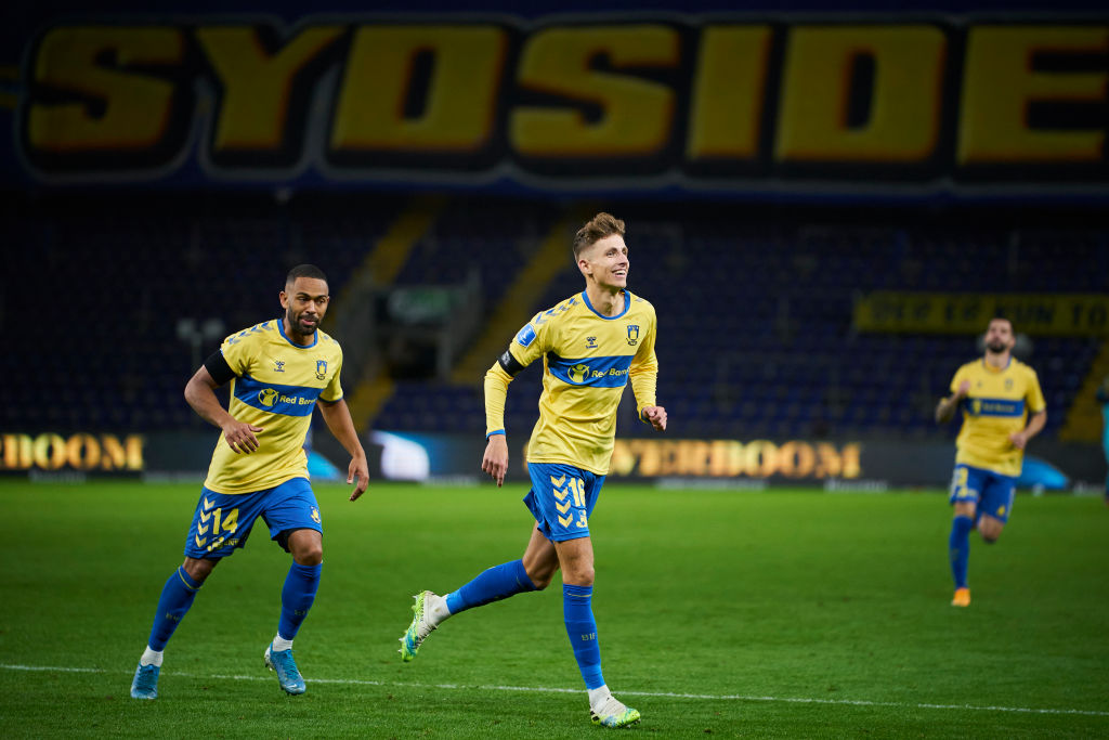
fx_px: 6008
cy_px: 370
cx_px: 554
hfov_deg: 10.5
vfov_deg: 7.0
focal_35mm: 195
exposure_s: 1/1600
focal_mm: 195
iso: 3200
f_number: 2.8
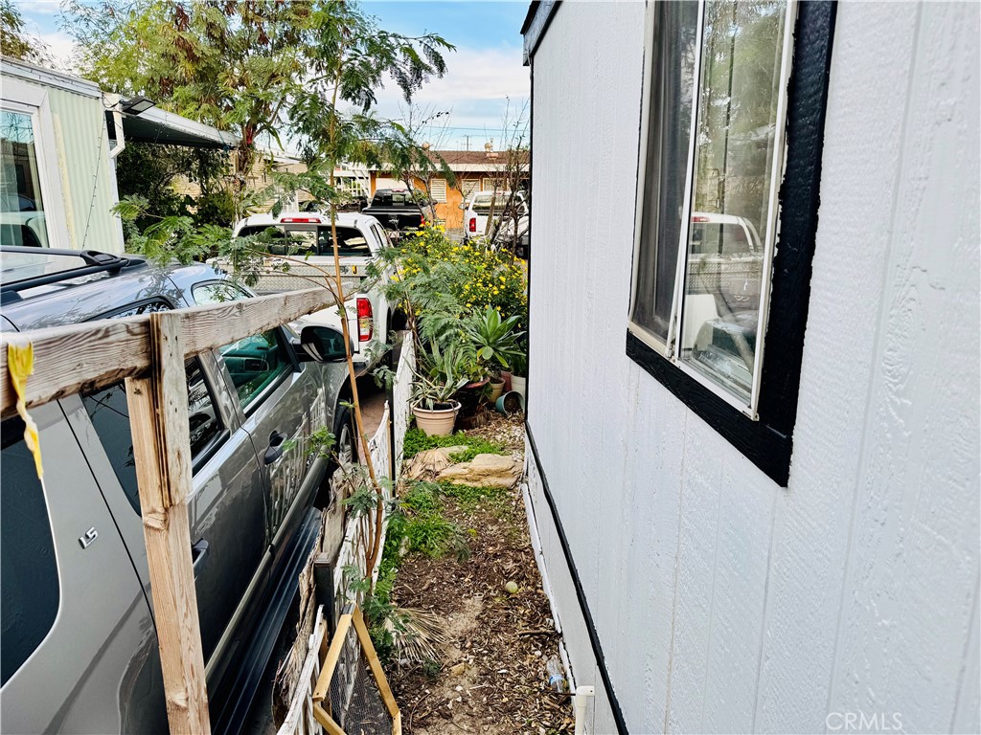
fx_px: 680
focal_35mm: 24
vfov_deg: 56.8
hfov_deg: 71.6
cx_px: 490
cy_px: 368
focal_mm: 6.76
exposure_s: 1/639
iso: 80
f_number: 1.78
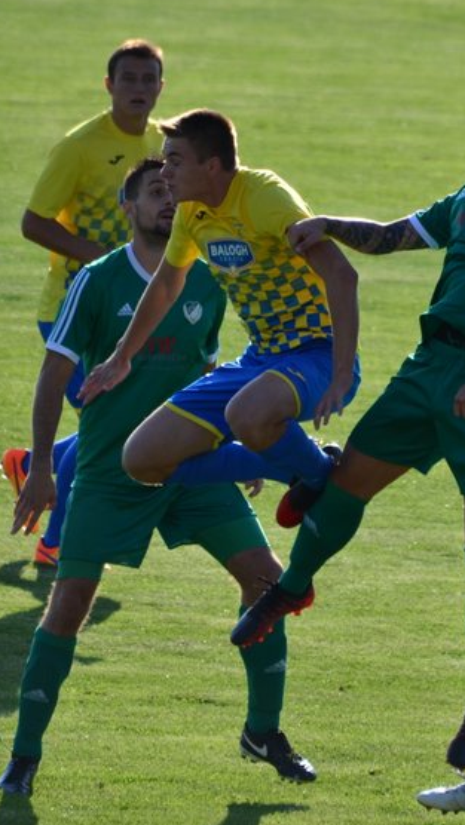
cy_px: 399
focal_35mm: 761
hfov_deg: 1.6
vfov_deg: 2.8
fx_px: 16671
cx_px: 401
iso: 400
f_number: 5.6
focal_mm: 300
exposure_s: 1/1250
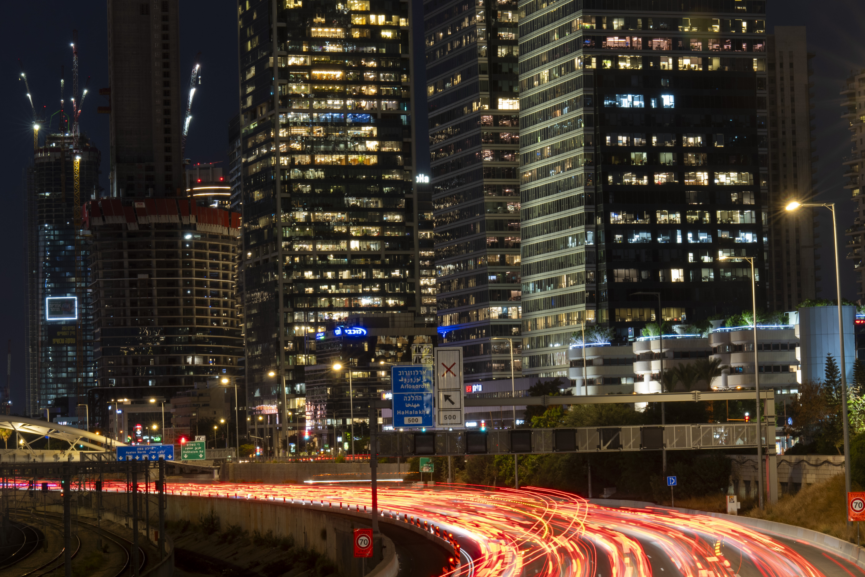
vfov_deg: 13.0
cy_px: 288
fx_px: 2523
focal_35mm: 105
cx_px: 432
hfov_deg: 19.5
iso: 50
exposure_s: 30
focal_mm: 70
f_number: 22
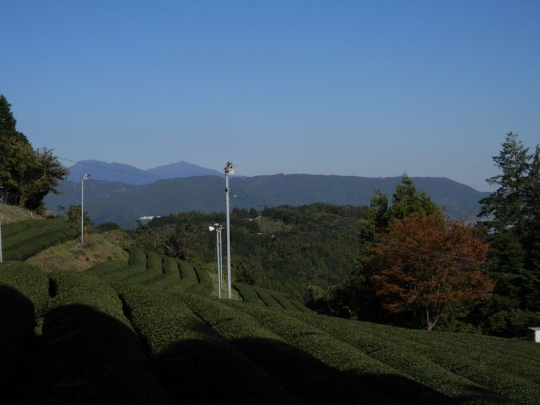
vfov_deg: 27.0
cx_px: 270
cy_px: 202
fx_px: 842
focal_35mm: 54
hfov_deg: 35.5
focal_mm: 9.8
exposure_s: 1/160
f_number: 11.6
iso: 80
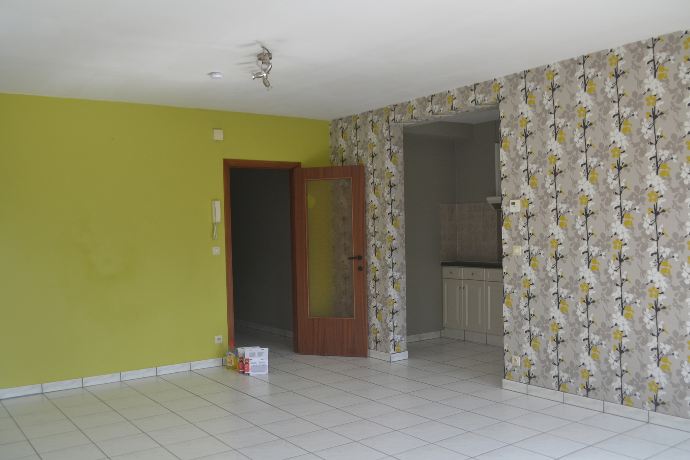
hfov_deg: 57.2
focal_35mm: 33
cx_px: 345
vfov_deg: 40.0
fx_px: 632
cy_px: 230
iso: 320
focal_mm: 22
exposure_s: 1/125
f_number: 5.6
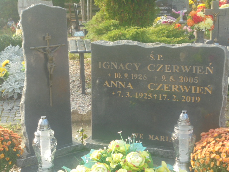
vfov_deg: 22.9
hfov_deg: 30.3
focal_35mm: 64
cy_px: 86
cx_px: 114
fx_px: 423
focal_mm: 11.5
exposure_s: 1/60
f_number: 5.6
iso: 100
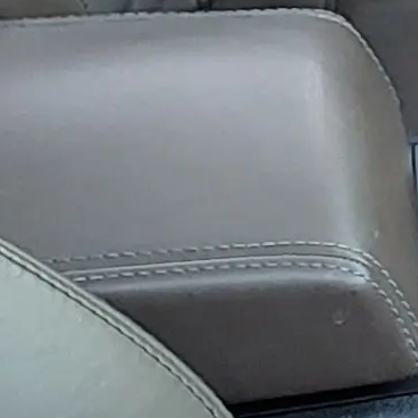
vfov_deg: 8.3
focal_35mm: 212
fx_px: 2896
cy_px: 228
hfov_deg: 7.4
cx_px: 1212
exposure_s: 1/33.3
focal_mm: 5.56
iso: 875
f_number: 1.8
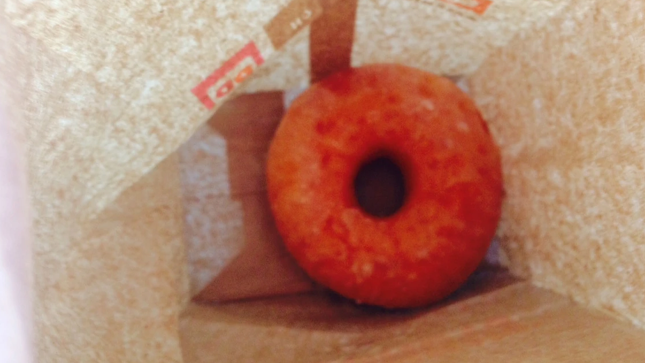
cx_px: 305
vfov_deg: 28.8
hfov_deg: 49.4
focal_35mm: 41
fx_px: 701
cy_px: 121
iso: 125
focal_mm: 4.12
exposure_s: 1/20
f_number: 2.4
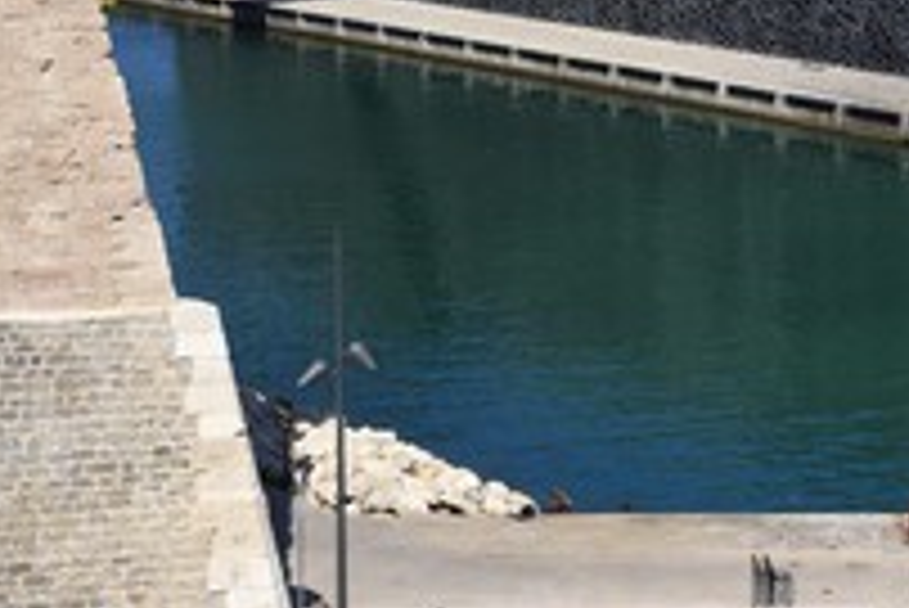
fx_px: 2628
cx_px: 891
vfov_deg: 13.0
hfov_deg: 19.1
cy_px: -9
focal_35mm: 104
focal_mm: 50
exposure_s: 1/320
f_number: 11
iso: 200
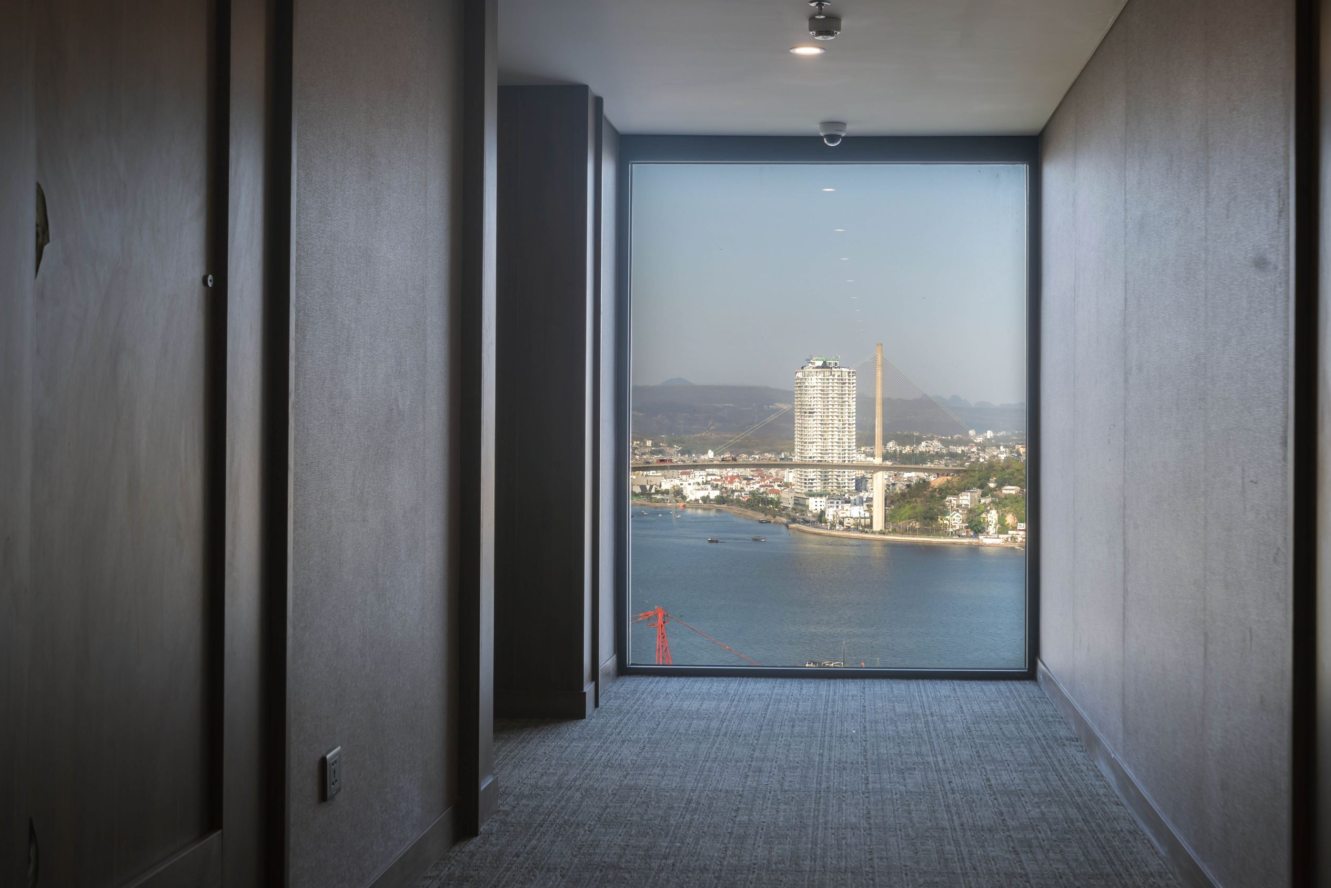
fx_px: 1627
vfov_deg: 30.5
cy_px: 388
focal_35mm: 44
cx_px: 823
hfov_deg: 44.2
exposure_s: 1/8
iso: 200
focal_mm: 35
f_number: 8
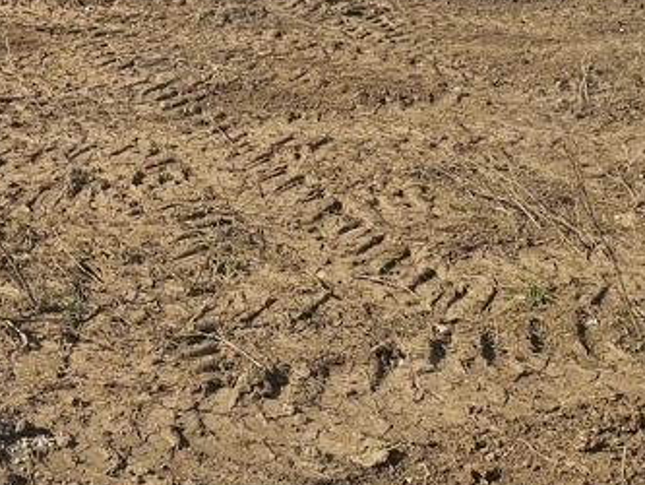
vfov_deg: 20.9
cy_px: 47
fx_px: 1286
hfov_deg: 26.8
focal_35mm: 69
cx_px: 17
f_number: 1.7
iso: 10
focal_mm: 6.3
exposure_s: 1/866
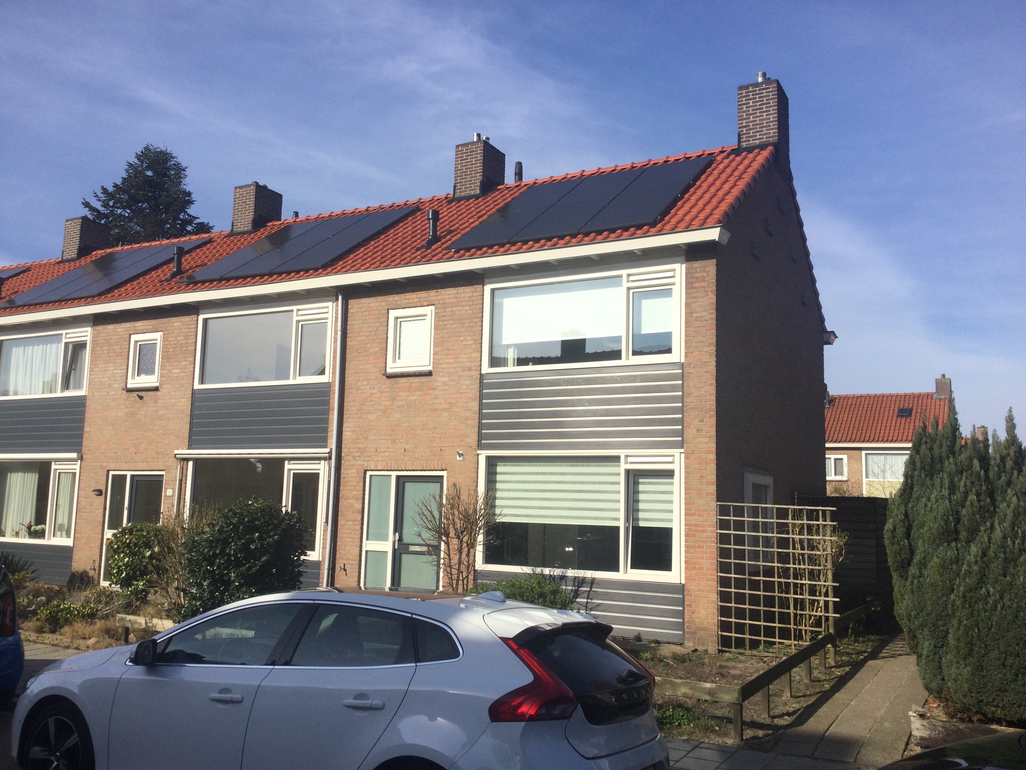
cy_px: 385
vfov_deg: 45.4
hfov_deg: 58.4
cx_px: 513
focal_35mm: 31
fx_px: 919
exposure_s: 1/1314
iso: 25
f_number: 2.4
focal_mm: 3.3
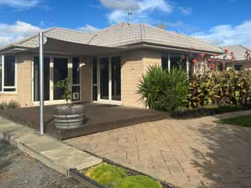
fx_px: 232
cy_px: 73
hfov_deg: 56.8
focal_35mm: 32
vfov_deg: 43.8
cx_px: 137
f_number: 1.78
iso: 80
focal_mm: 6.86
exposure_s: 1/3247
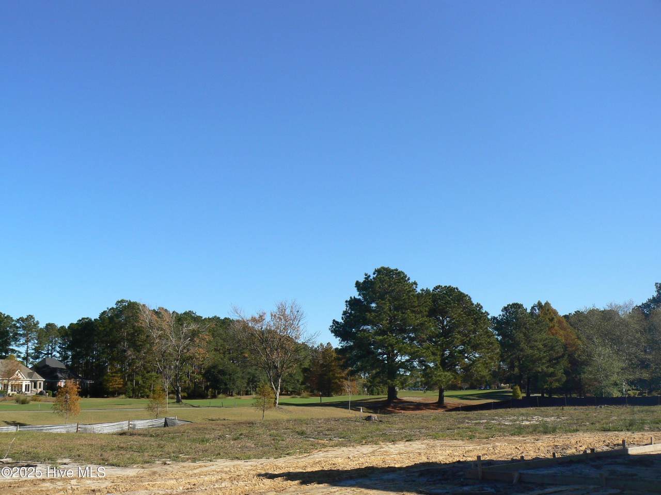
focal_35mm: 36
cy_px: 248
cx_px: 330
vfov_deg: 39.7
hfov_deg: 51.4
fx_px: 687
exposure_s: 1/400
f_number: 6.3
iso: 80
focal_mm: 6
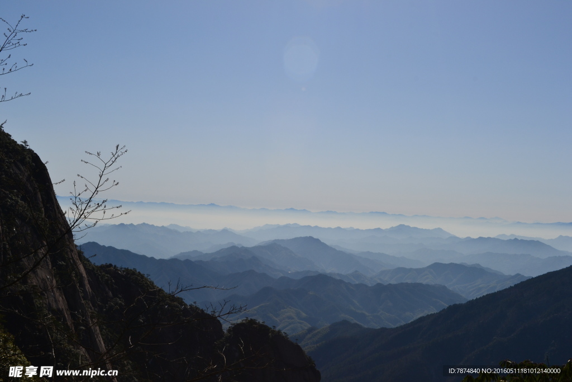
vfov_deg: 28.1
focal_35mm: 48
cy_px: 191
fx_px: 763
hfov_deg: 41.1
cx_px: 286
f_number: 11
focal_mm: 32
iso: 220
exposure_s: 1/500
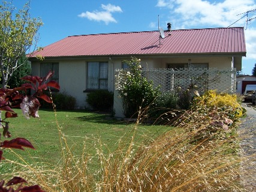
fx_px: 281
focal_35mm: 38
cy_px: 96
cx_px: 128
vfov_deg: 37.7
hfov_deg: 49.0
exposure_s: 1/750
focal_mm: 6.3
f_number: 4
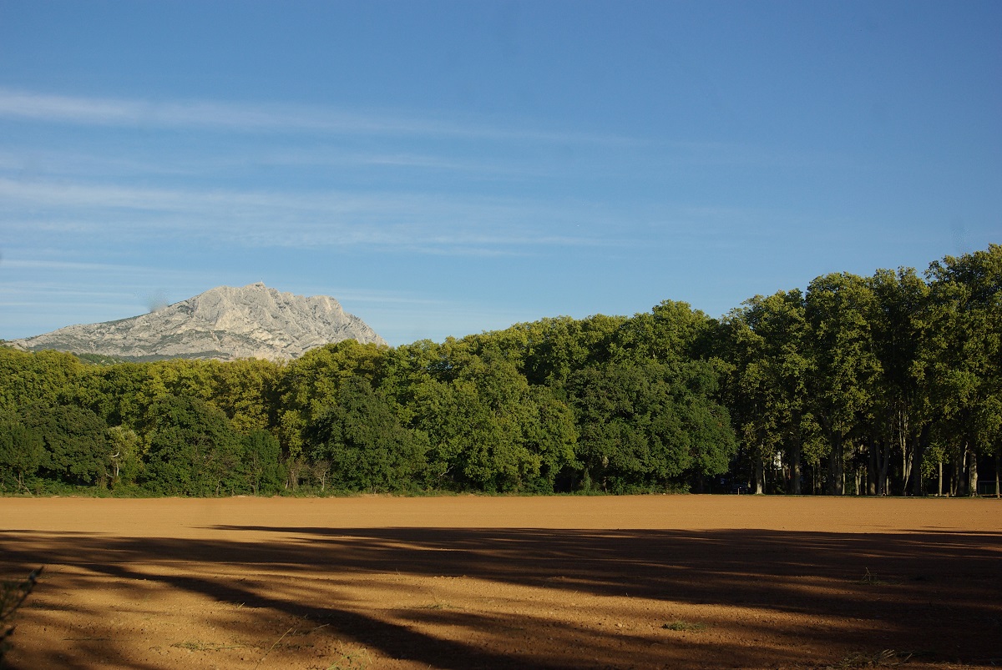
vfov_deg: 23.8
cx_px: 501
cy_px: 335
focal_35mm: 57
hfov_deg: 35.0
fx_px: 1588
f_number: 8
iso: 200
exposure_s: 1/750
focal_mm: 38
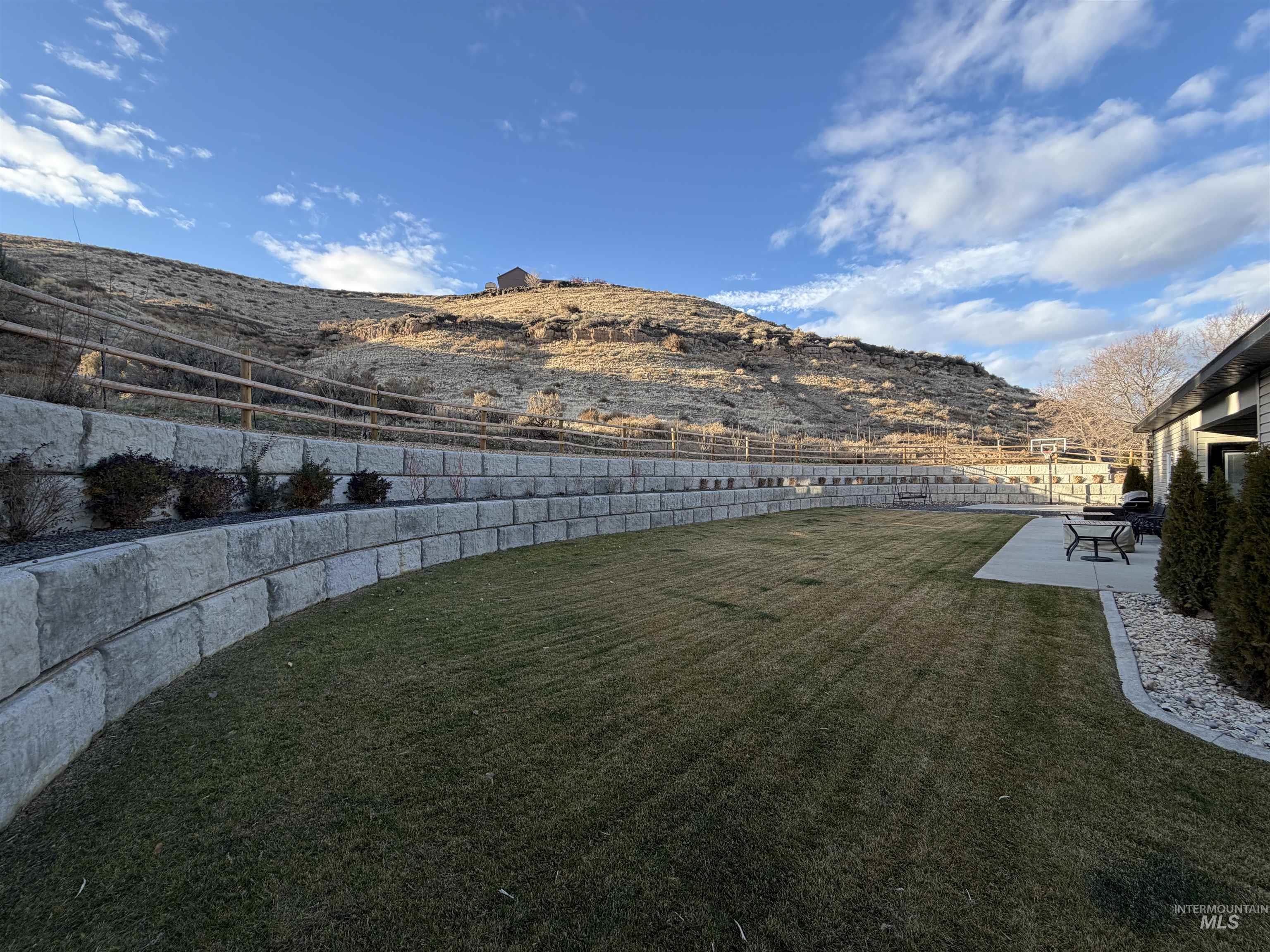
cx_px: 635
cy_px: 476
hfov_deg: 102.1
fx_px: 514
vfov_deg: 85.7
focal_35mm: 14
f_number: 2.2
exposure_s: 1/502
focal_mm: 2.22
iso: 40
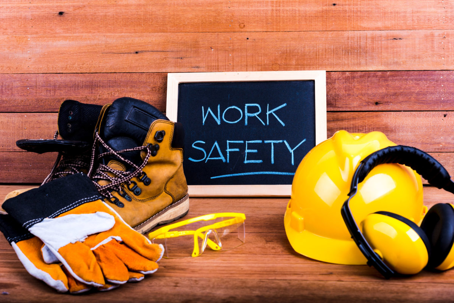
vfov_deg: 18.2
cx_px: 227
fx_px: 946
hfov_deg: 27.0
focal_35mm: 75
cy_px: 152
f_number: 9
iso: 100
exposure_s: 1/160
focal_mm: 75
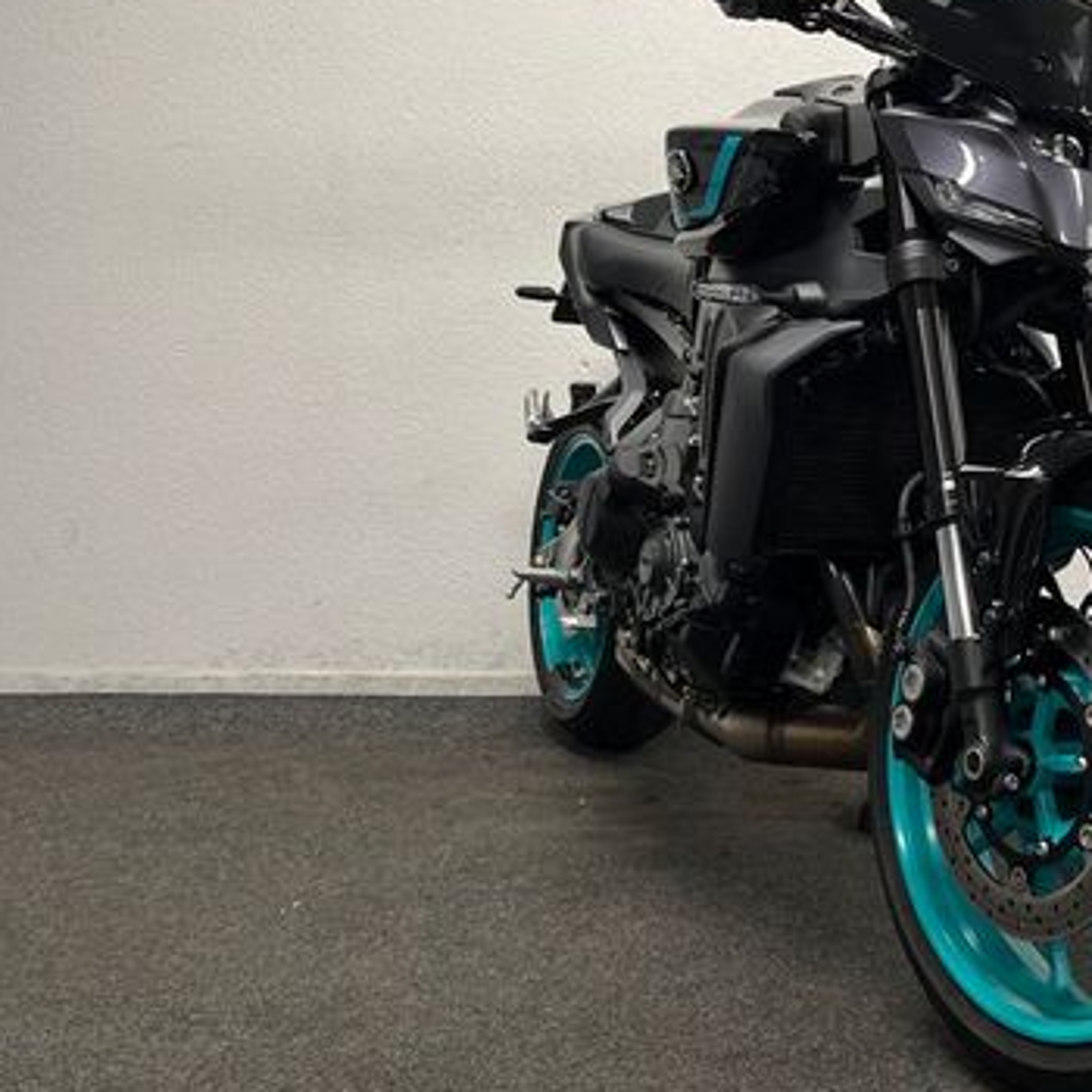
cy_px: 406
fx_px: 1499
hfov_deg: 38.4
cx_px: 892
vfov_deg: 39.7
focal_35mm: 42
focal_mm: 5.1
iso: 125
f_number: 1.6
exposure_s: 1/100
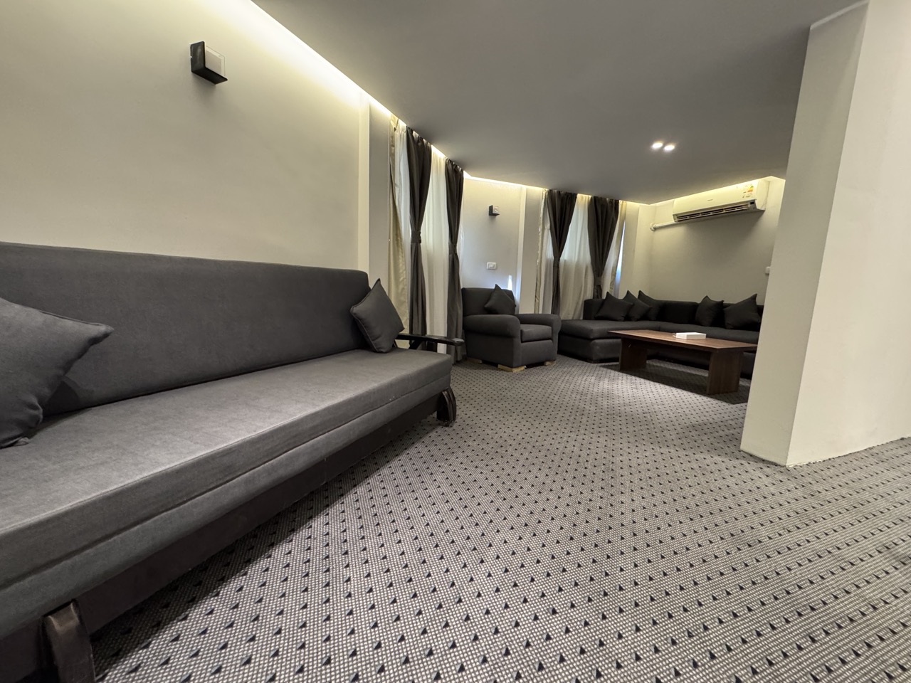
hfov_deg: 102.1
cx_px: 456
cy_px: 342
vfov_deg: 85.7
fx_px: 368
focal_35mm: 14
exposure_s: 1/50
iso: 640
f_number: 2.2
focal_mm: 2.22
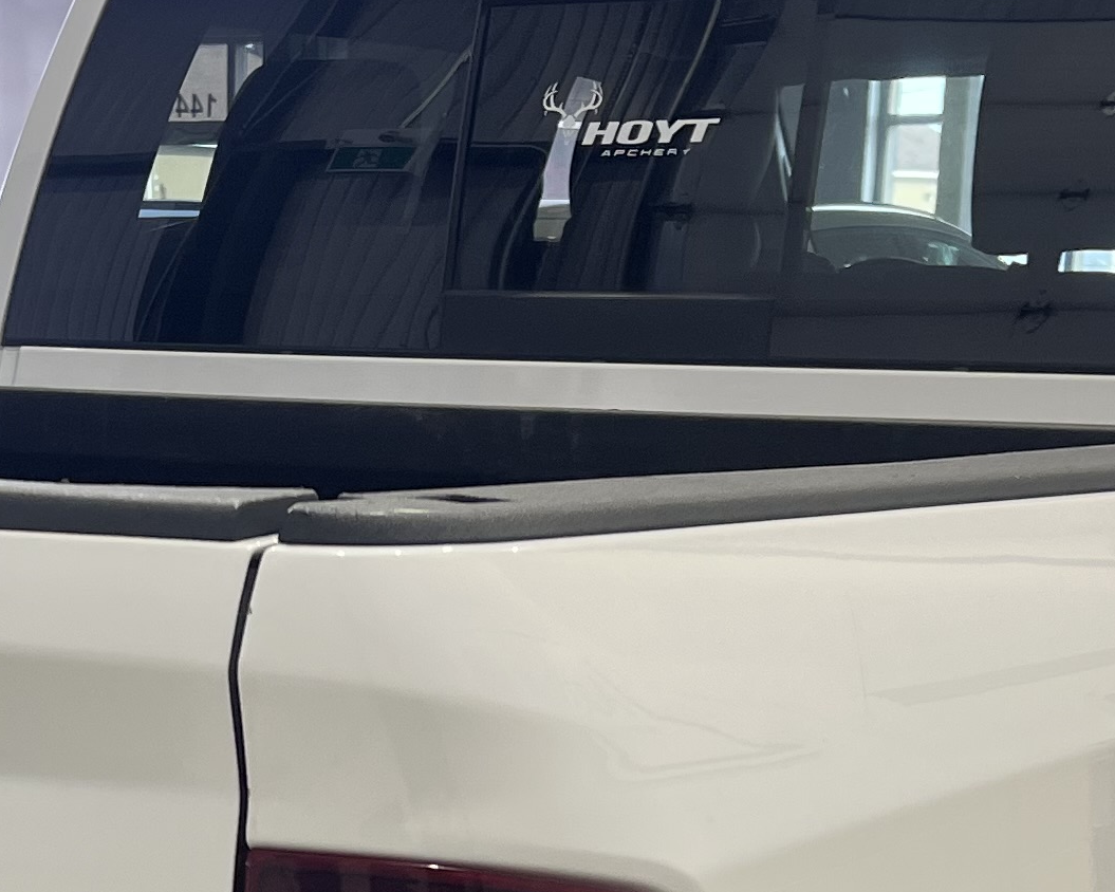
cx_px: 243
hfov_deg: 19.6
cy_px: 1052
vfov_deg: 15.3
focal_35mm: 97
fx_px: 3201
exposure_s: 1/120
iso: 80
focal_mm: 5.7
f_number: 1.5
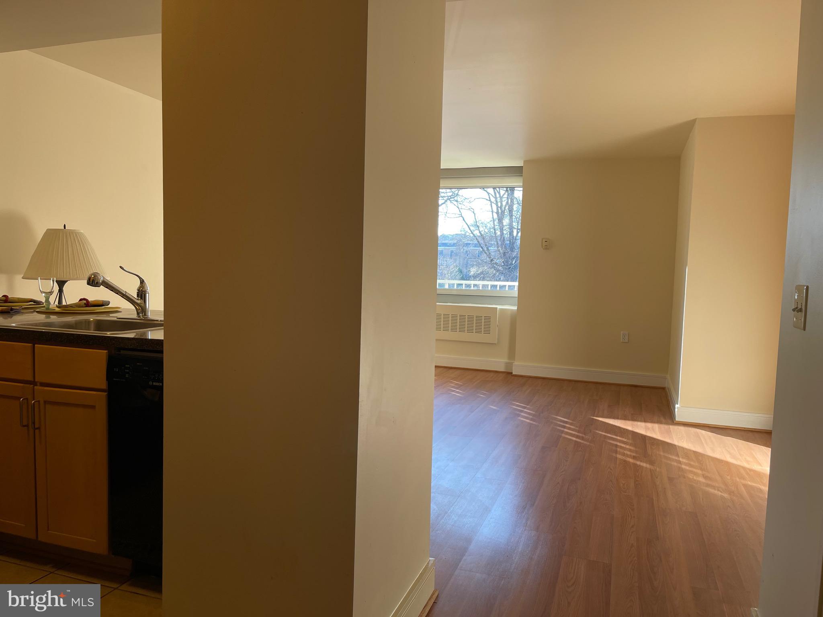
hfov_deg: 69.4
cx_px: 412
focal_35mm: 25
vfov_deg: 54.9
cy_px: 308
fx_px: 594
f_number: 1.6
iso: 50
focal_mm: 5.1
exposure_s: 1/120
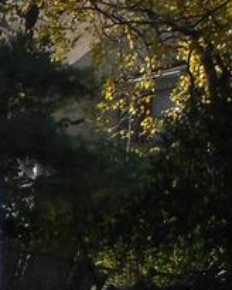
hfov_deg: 4.4
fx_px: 2704
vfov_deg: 5.9
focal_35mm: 315
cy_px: 702
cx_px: -767
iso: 125
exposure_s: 1/640
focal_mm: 8.2
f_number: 3.8
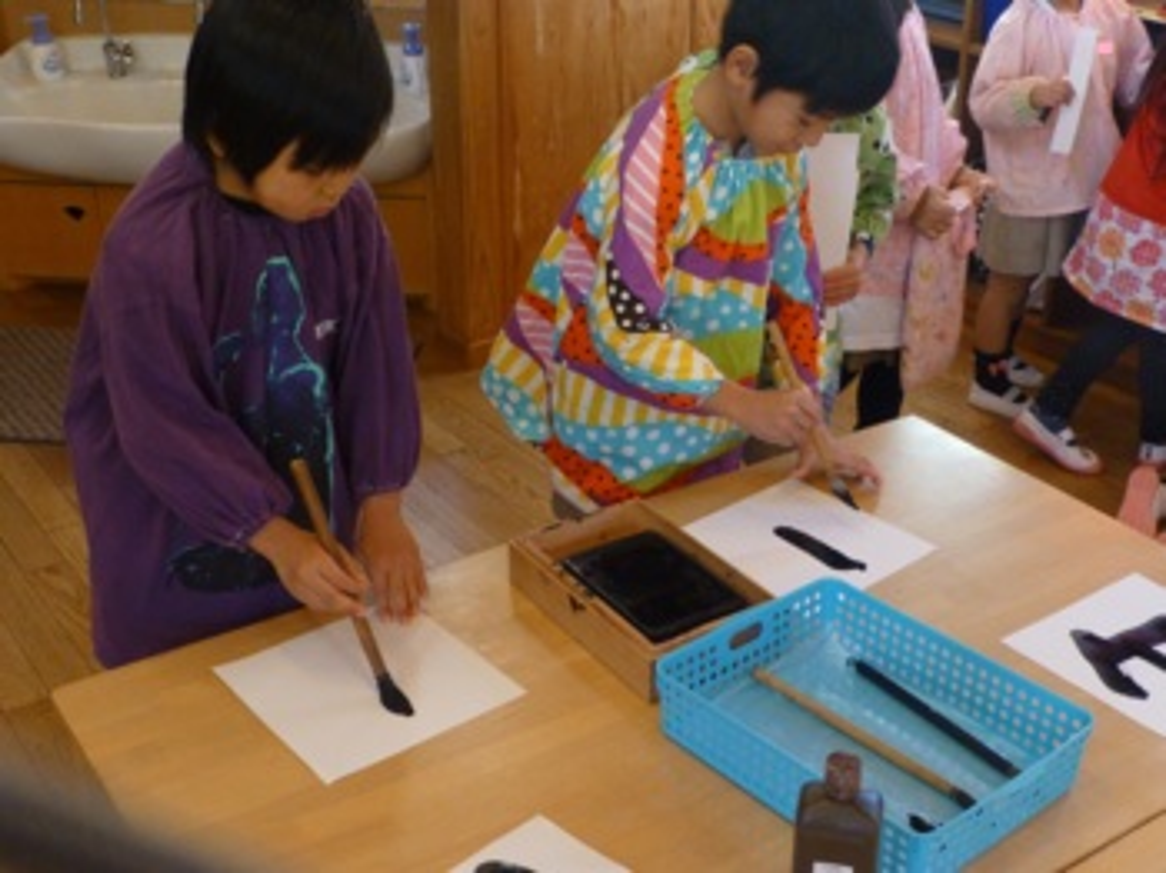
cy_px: 436
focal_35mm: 46
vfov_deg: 31.5
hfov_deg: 41.3
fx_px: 1548
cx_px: 583
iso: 800
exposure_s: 1/125
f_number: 4.1
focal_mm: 7.9
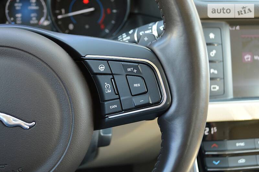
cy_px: 86
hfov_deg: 37.9
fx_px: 377
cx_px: 130
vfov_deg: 25.7
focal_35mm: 52
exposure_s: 1/60
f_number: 5
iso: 720
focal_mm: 35
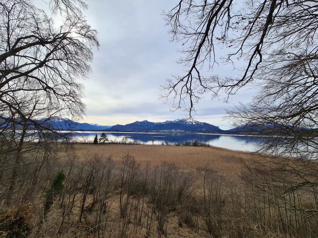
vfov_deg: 89.9
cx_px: 159
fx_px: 119
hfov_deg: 106.2
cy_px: 119
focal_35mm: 13
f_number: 2.2
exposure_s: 1/2416
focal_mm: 2.2
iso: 64
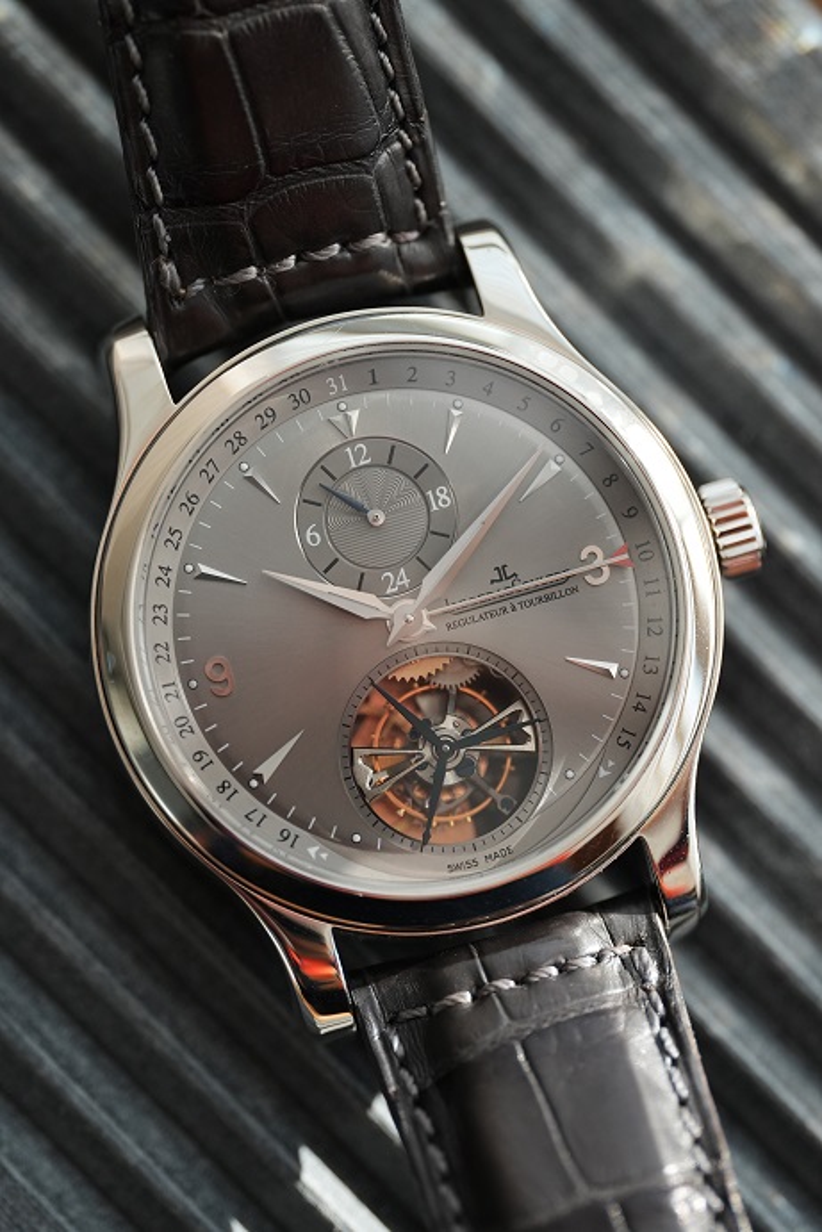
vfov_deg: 19.5
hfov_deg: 13.0
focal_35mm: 105
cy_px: 616
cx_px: 411
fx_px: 3594
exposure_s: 1/250
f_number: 2.8
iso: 640
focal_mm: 105
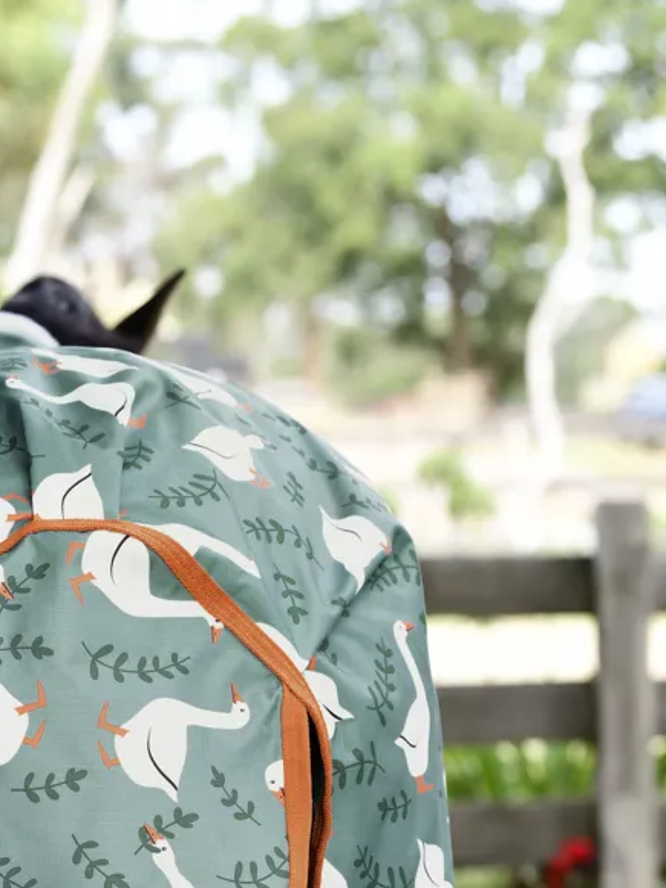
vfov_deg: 10.4
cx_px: 63
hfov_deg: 7.8
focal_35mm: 189
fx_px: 4848
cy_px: 815
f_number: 5
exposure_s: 1/160
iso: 200
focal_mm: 95
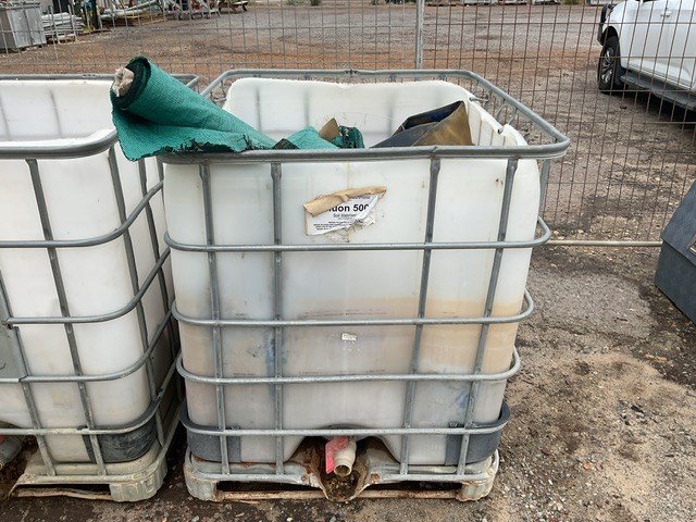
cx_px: 348
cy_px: 261
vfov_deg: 48.2
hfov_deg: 61.7
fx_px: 583
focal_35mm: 29
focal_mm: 3
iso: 16
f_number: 1.8
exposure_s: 1/1626
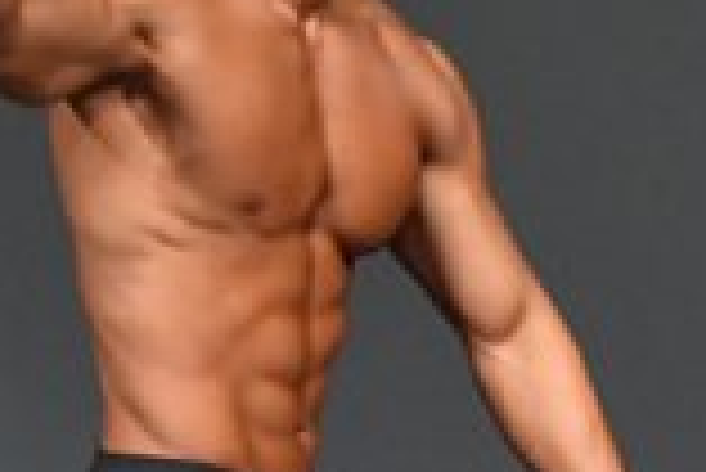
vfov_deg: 0.8
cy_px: 512
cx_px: 771
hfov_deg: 1.2
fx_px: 33369
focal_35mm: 1700
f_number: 5.6
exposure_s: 1/400
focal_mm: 230
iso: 4000
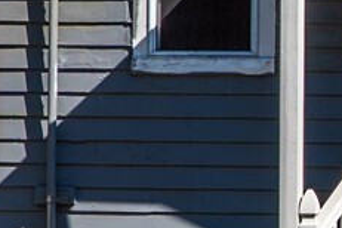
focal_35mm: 88
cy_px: 2
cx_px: 626
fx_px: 836
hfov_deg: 18.1
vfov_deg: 15.3
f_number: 8
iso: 100
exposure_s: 1/200
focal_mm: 12
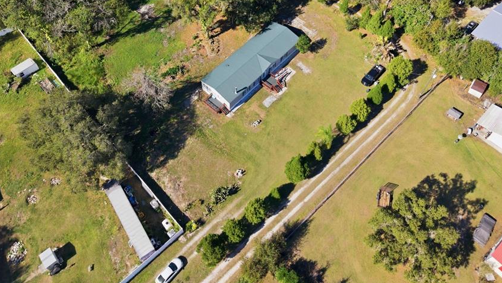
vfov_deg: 35.5
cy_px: 56
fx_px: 426
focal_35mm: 32
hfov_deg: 61.0
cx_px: 238
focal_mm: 8.7
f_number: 1.8
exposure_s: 1/160
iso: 280
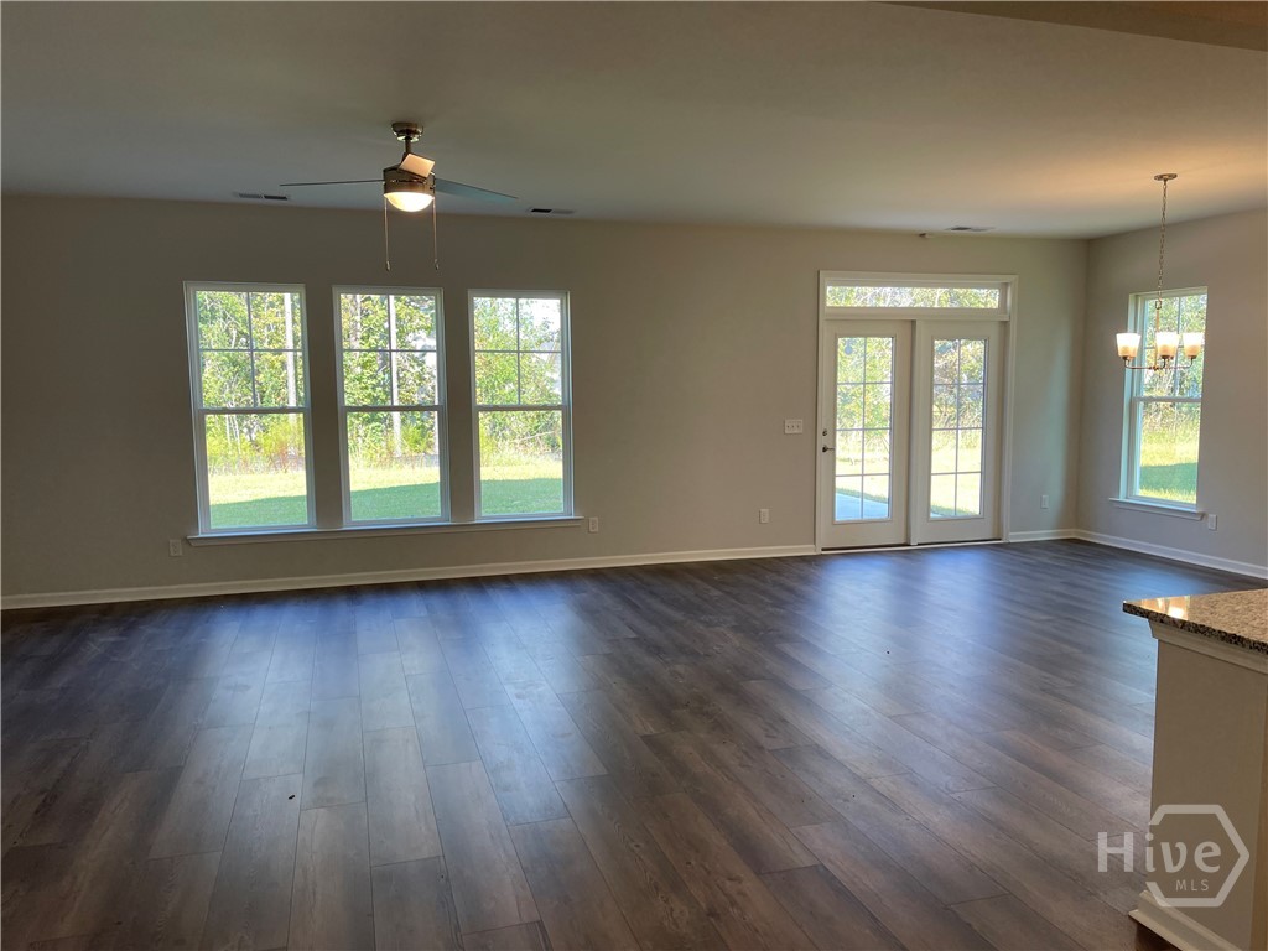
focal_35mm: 25
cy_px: 476
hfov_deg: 69.4
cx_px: 634
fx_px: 916
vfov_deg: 54.9
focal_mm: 5.1
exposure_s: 1/120
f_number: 1.6
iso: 50
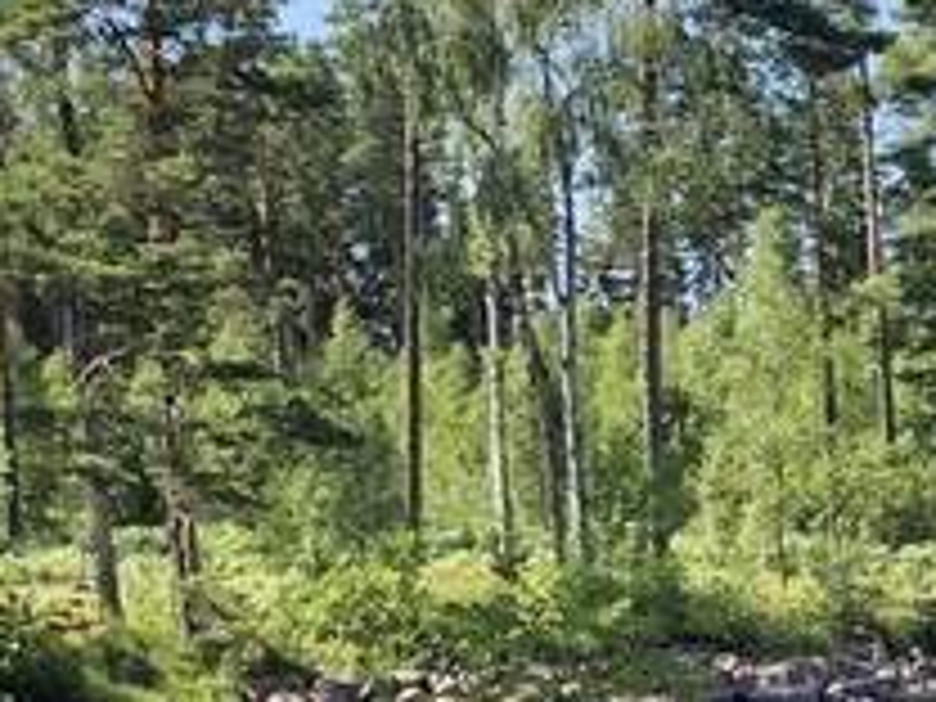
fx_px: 3488
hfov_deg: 14.1
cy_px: 958
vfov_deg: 11.2
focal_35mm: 129
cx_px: 1476
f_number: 1.8
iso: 20
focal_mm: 3.99
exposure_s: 1/571
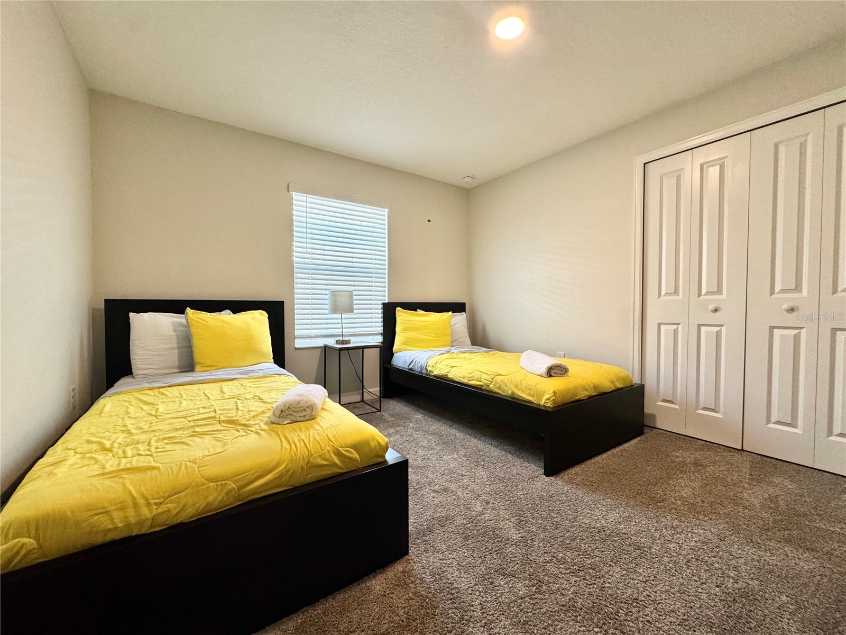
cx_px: 423
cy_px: 318
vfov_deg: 85.7
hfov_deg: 102.1
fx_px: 342
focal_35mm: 14
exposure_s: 1/120
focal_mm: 2.22
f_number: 2.2
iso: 250
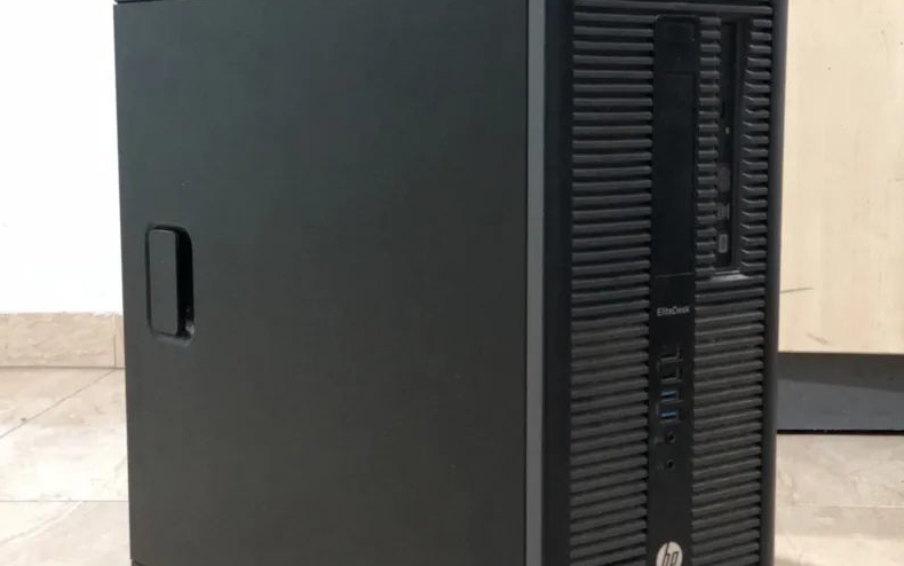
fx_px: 1651
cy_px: 308
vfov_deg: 19.4
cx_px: 521
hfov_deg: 30.6
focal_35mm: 67
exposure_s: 1/8
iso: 160
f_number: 2.4
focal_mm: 6
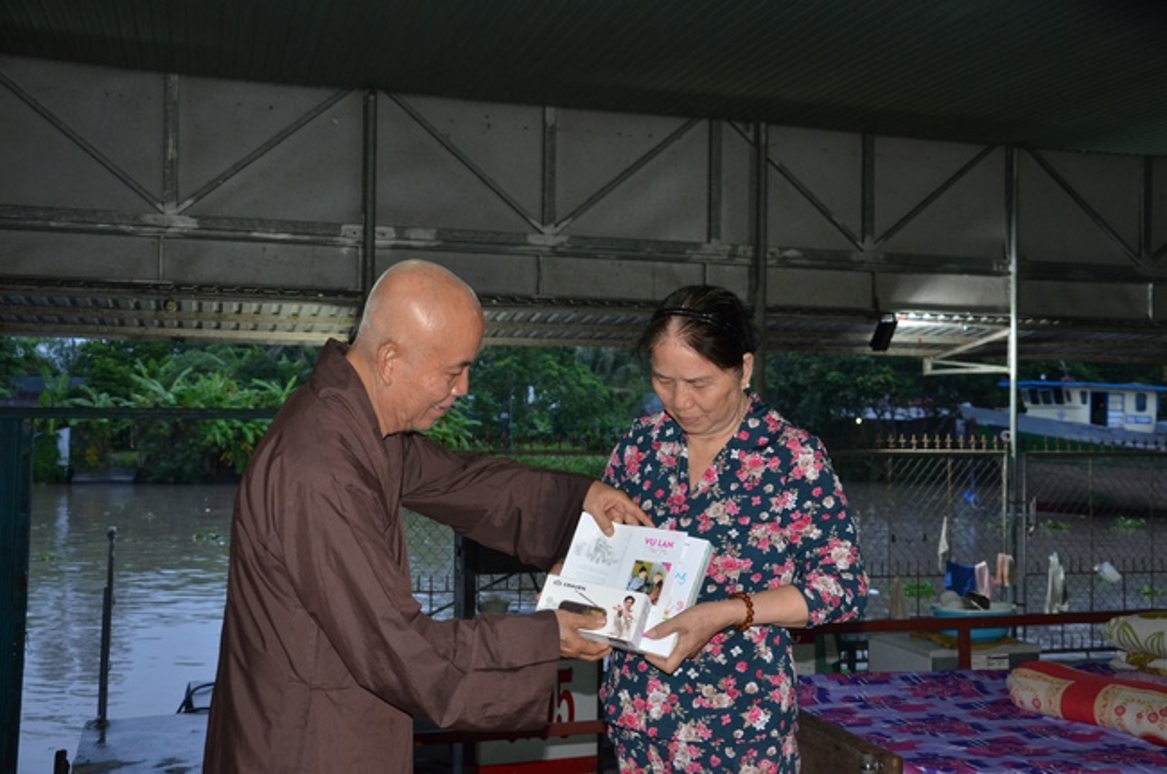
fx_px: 1262
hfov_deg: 49.6
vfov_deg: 34.1
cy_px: 387
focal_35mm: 39
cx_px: 584
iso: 1000
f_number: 5
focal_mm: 26
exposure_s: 1/60
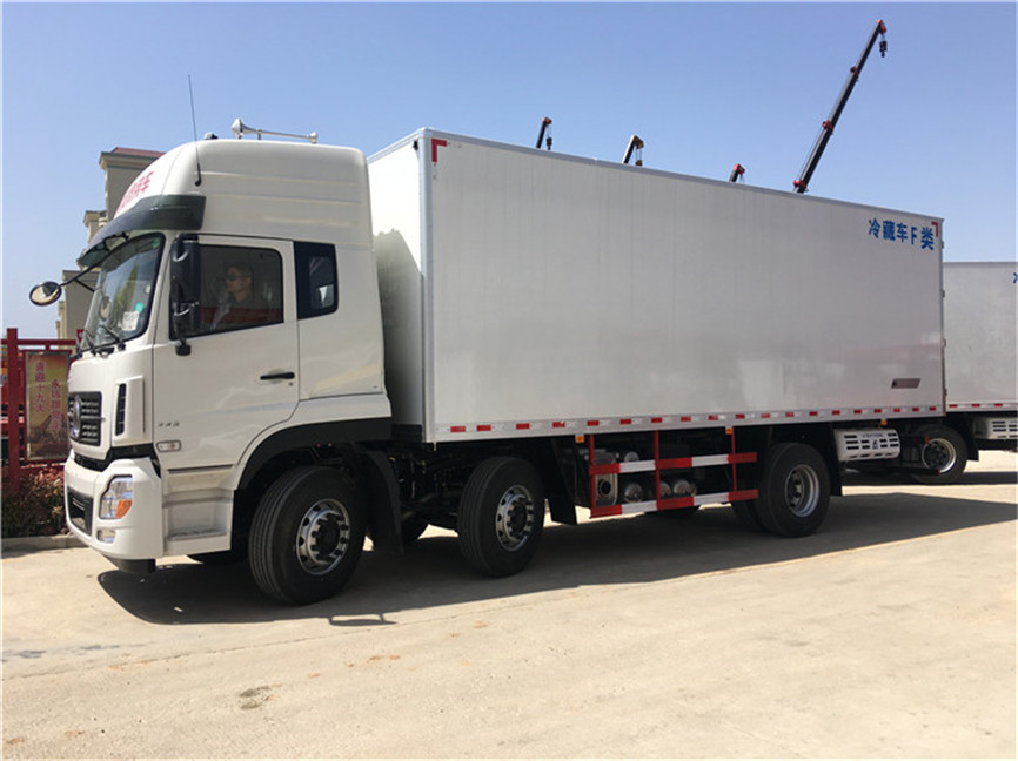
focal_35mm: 29
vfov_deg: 48.2
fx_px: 852
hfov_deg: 61.7
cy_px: 380
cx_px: 509
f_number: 2.2
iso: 25
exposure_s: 1/1508
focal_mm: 4.15
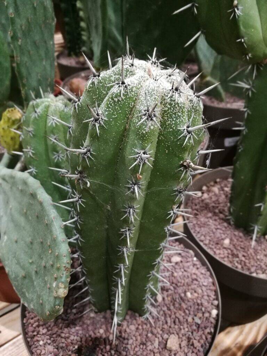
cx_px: 134
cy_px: 178
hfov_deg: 51.4
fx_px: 278
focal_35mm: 27
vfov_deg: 65.3
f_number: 2.2
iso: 320
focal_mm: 4.5
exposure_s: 1/33.3
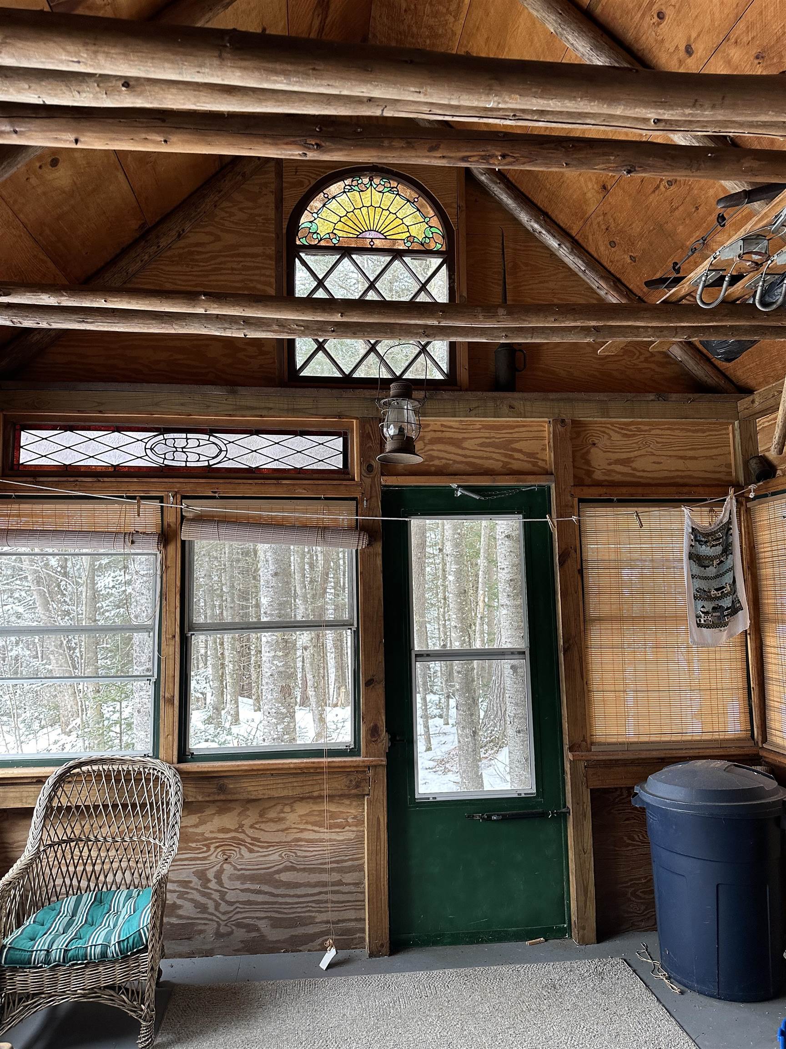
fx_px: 727
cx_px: 393
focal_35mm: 24
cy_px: 524
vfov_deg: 71.6
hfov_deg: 56.8
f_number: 1.78
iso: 250
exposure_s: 1/70
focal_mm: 6.86
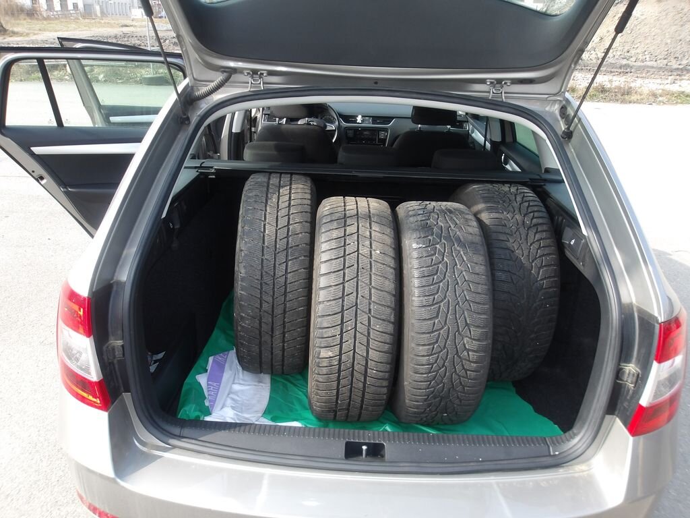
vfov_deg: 51.4
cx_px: 345
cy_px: 259
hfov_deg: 65.3
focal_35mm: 27
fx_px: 538
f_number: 3
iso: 100
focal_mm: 4.9
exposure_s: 1/275
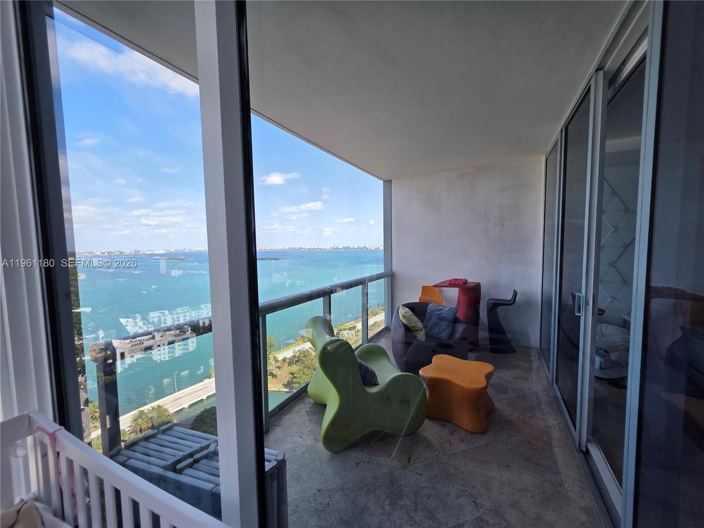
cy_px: 264
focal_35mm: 13
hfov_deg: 106.2
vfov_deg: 89.9
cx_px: 352
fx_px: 264
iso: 40
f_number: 1.9
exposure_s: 1/603
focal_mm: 2.2
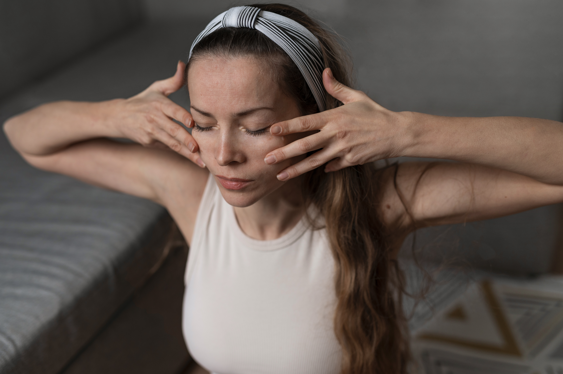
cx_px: 282
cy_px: 187
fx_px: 781
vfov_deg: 27.0
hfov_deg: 39.6
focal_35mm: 50
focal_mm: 50
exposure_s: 1/125
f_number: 2
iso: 400
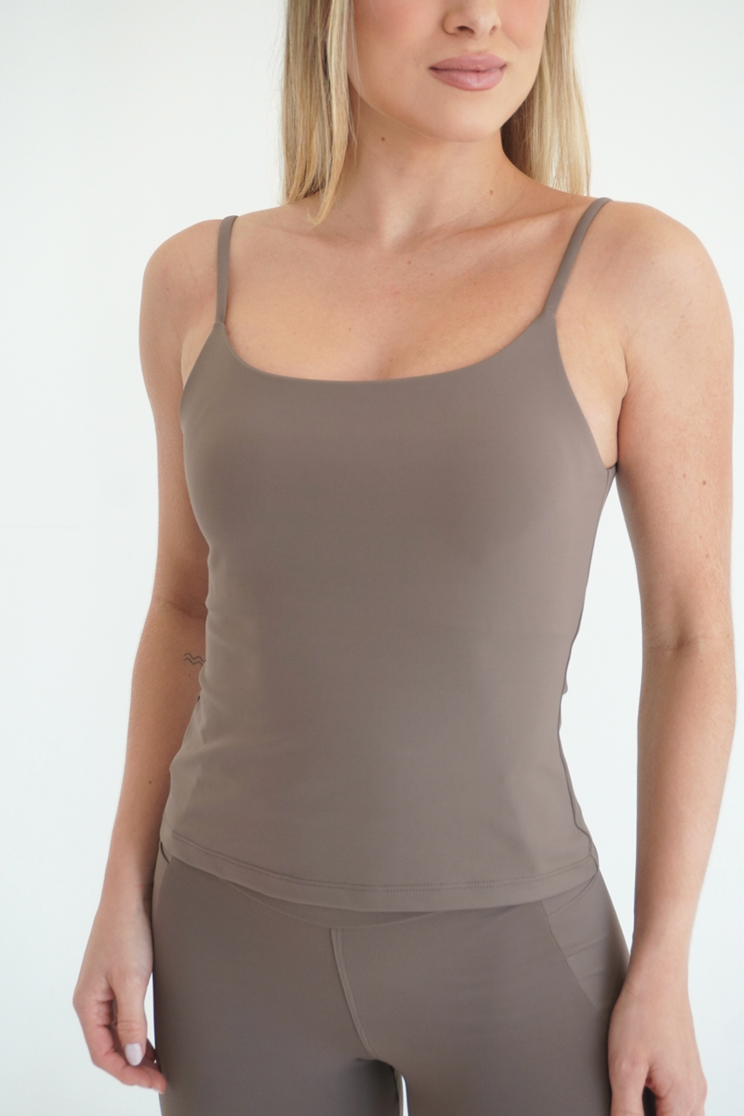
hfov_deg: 25.7
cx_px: 372
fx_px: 1628
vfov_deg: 37.9
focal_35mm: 52
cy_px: 558
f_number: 5.6
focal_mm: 35
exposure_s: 1/160
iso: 640
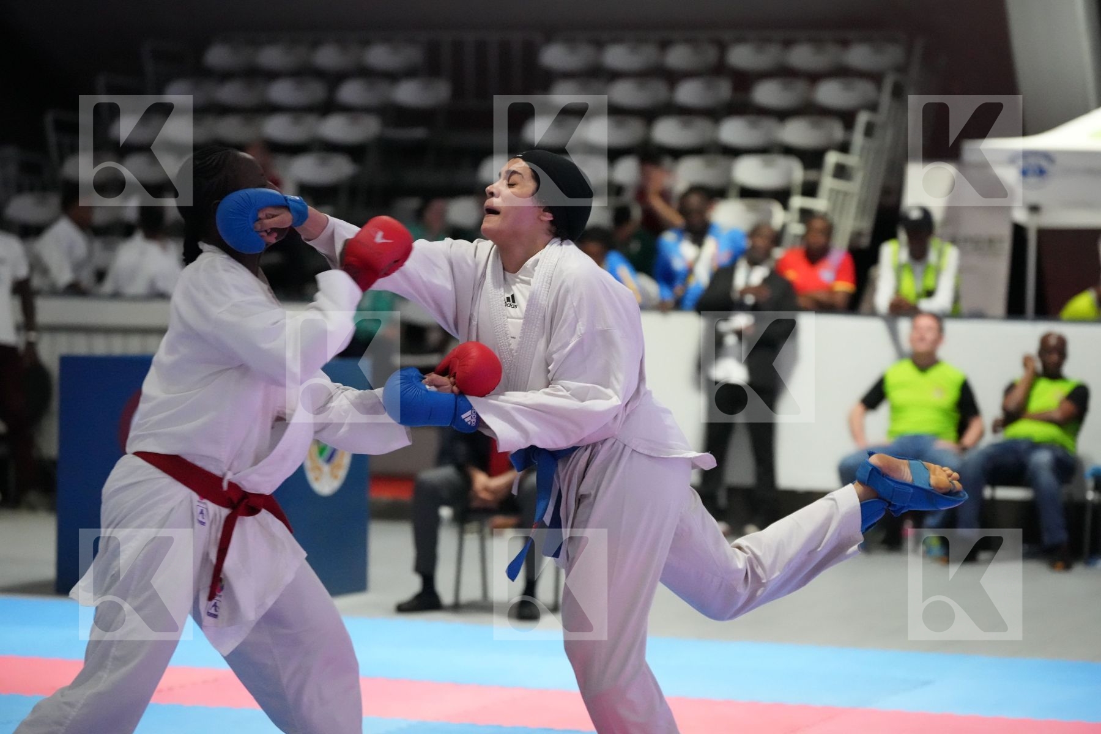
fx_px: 3394
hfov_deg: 18.4
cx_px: 550
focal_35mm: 111
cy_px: 367
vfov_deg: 12.3
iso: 12800
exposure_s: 1/800
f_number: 2.8
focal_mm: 111
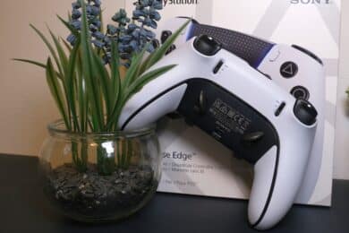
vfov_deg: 43.6
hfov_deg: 61.9
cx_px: 174
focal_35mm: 30
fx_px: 291
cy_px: 116
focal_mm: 20
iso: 500
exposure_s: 1/28
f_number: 8
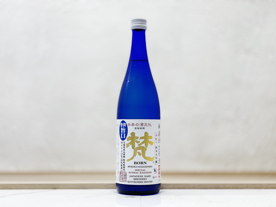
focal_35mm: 52
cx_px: 138
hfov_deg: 36.8
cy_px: 104
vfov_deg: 28.0
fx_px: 415
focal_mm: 6
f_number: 2
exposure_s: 1/100
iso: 80
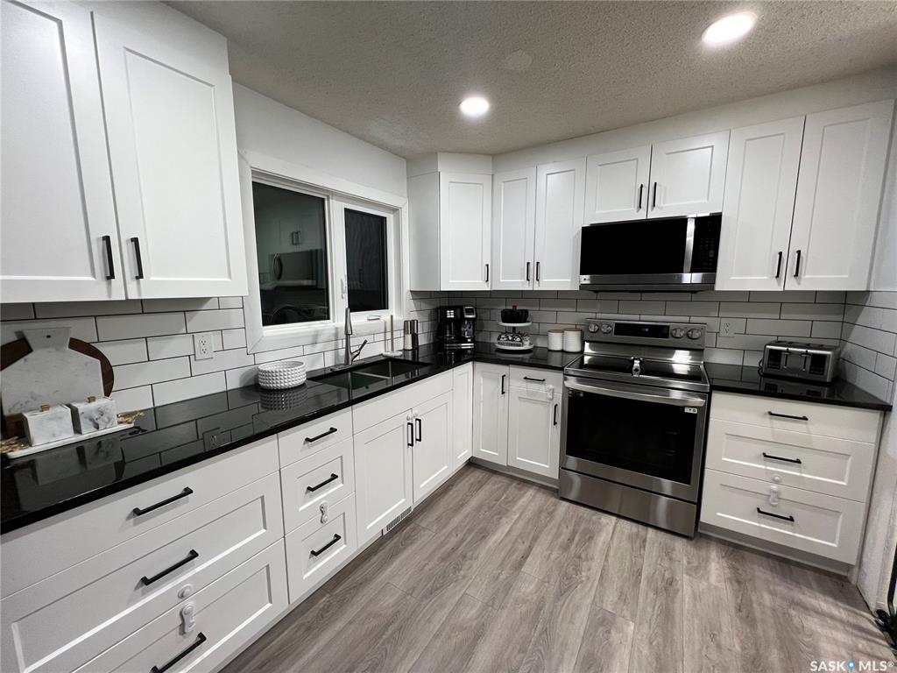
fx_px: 337
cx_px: 448
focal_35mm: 13
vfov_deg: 89.9
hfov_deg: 106.2
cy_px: 336
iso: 160
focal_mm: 1.57
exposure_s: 1/120
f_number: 1.8
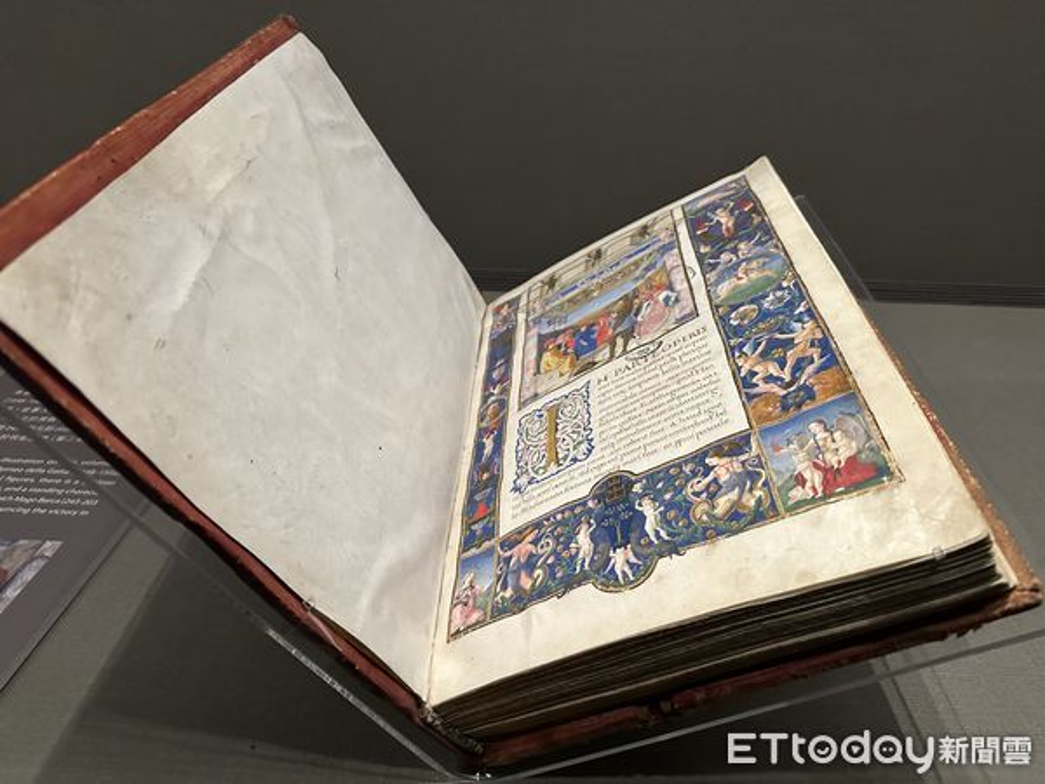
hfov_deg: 71.6
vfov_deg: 56.8
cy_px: 392
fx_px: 725
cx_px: 522
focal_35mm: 24
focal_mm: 6.86
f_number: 1.78
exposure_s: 1/39
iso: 640
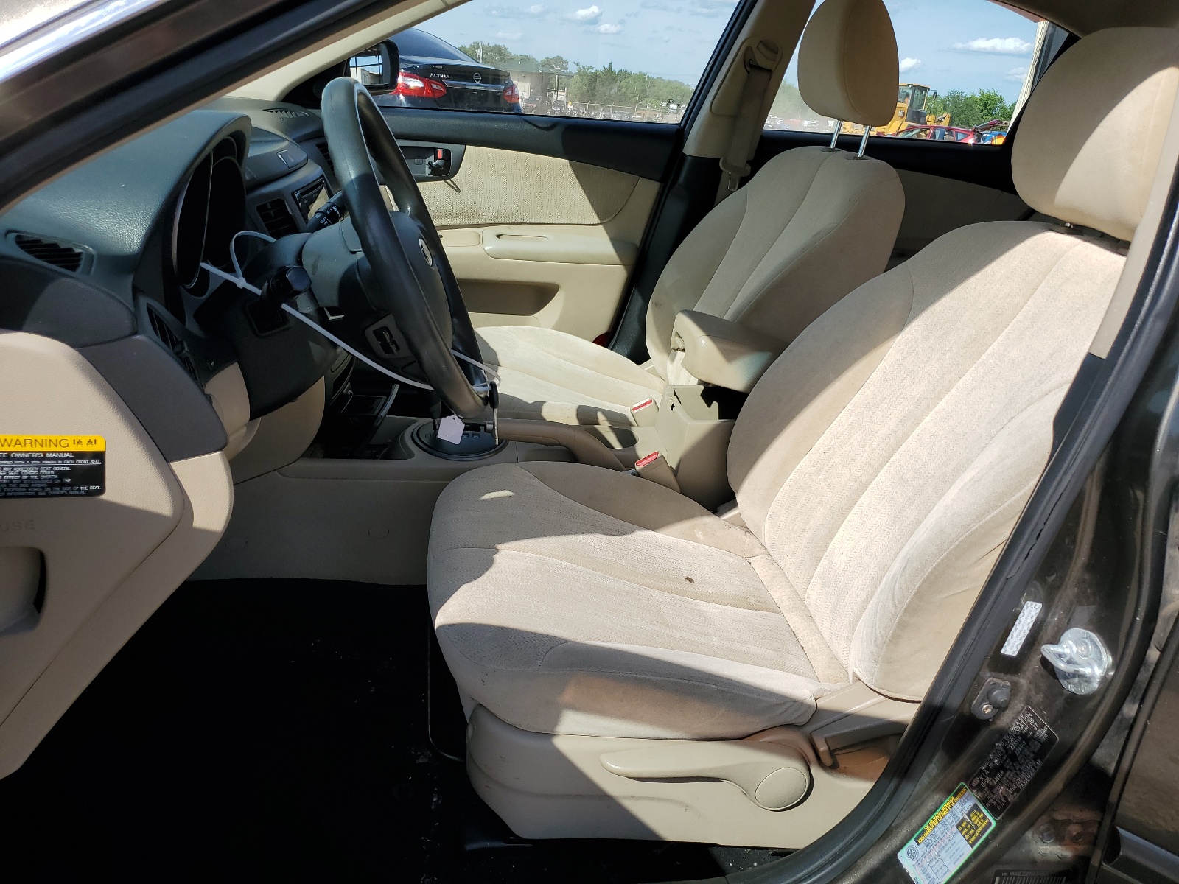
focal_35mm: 26
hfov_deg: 67.3
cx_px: 590
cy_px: 442
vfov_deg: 53.1
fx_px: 886
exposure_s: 1/2500
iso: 50
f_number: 1.5
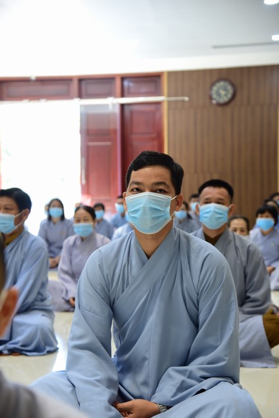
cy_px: 209
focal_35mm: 70
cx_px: 140
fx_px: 813
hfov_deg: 19.5
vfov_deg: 28.8
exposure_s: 1/40
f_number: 5
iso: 800
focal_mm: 70
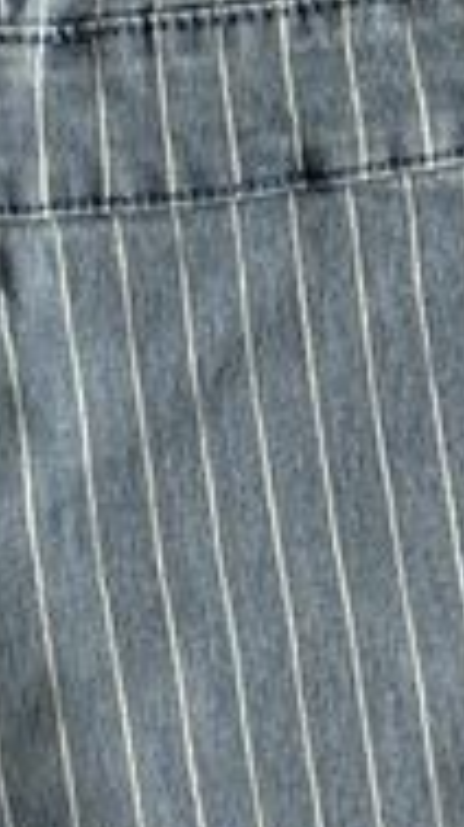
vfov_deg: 14.1
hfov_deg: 8.0
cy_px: 0
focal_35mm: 150
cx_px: -53
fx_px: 3288
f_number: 1.8
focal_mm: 4.25
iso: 400
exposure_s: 1/25
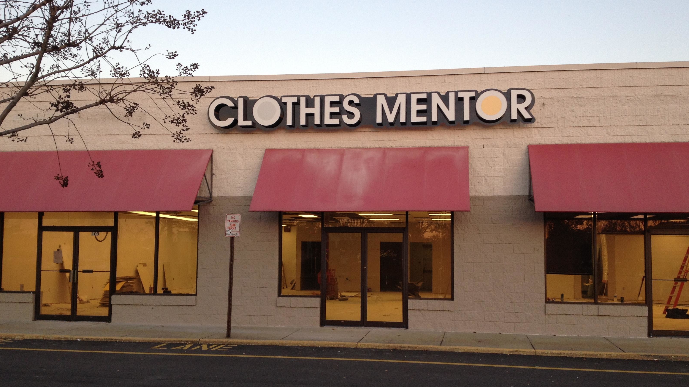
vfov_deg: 30.4
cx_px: 351
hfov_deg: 51.6
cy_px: 215
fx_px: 713
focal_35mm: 39
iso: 64
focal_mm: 4.28
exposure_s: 1/120
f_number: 2.4
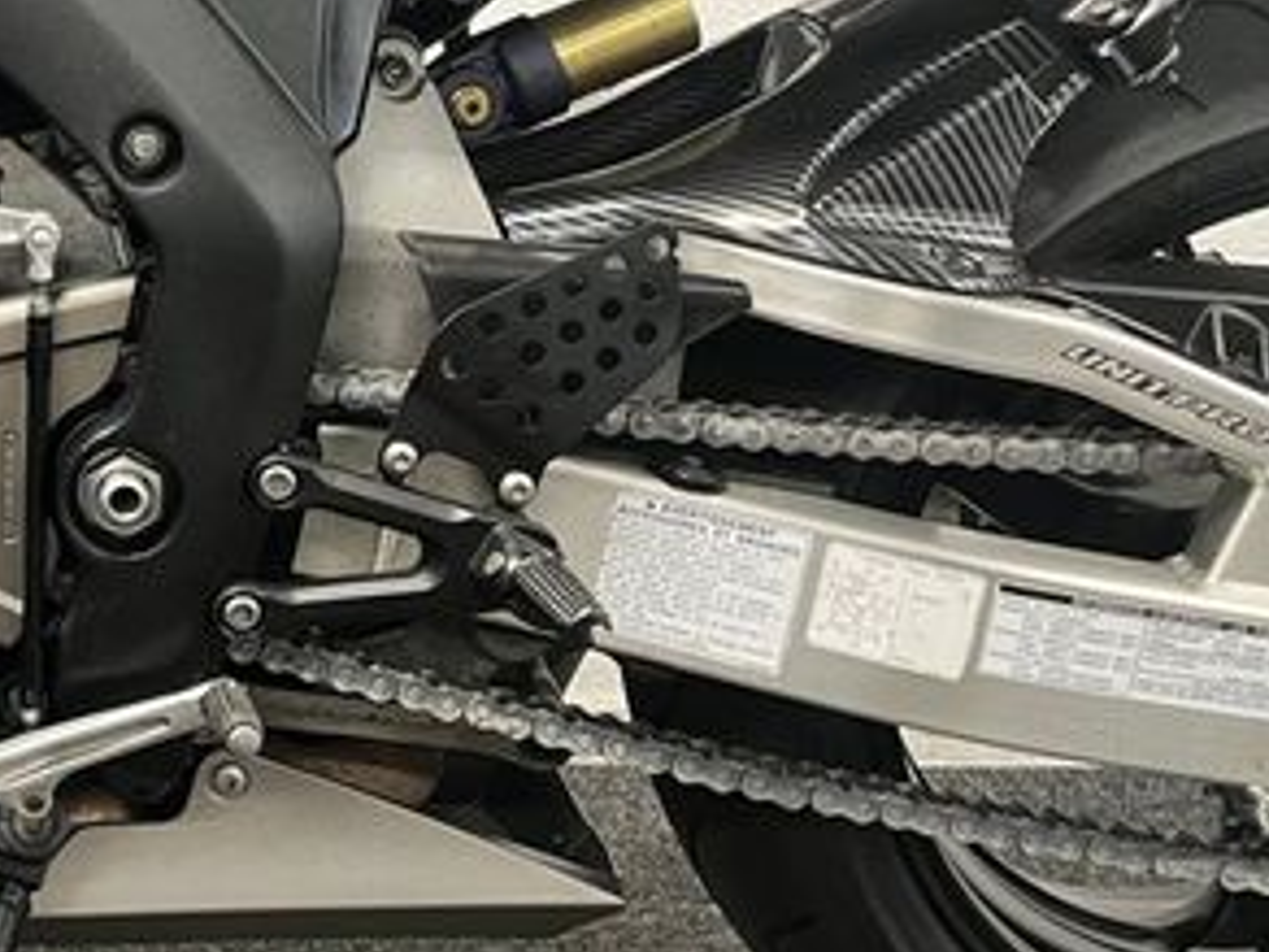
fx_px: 2090
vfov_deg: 24.8
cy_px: 65
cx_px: -78
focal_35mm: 57
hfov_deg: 30.7
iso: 500
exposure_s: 1/50
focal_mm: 5.1
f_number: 1.6
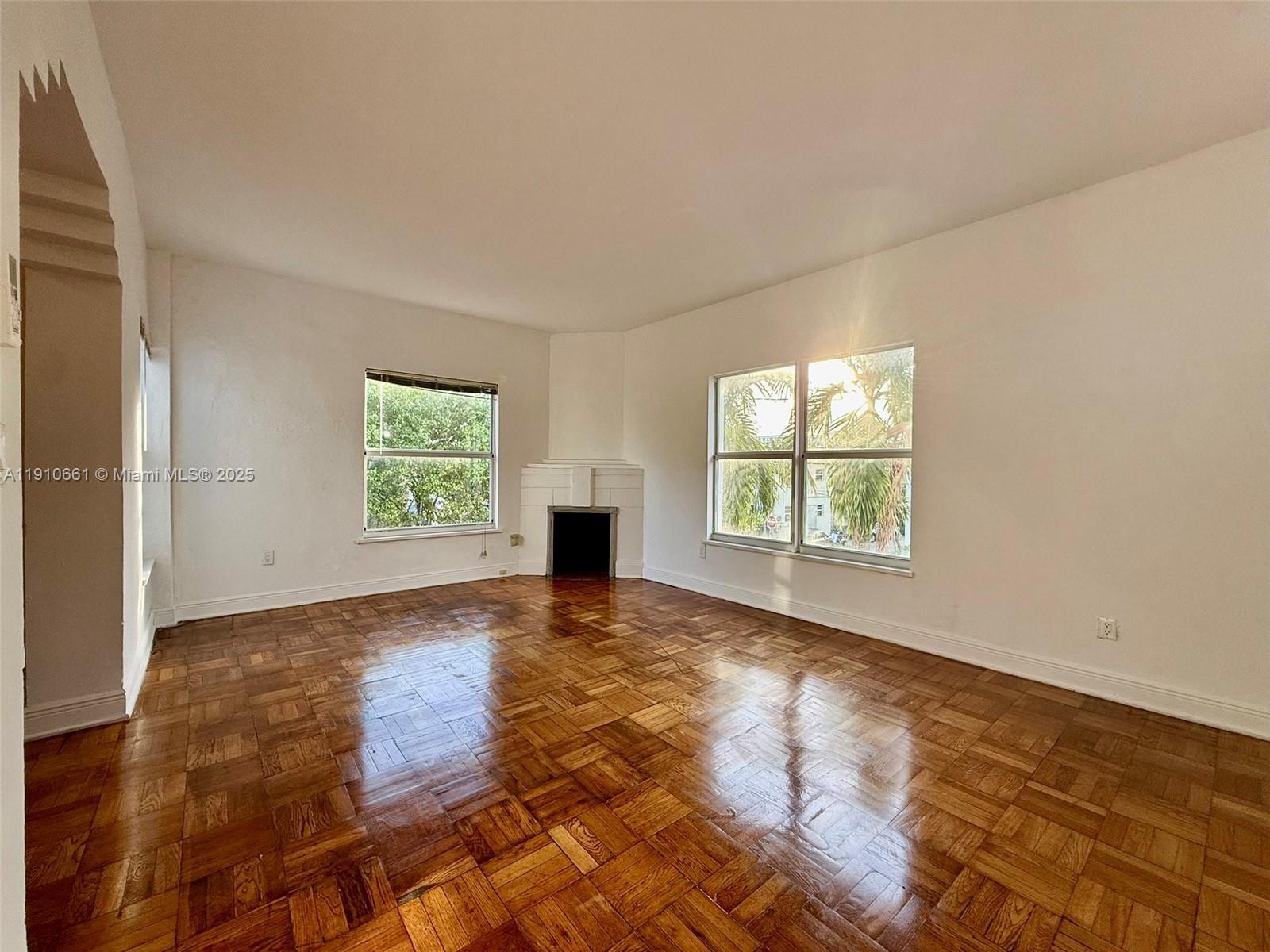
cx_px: 635
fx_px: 514
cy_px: 476
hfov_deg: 102.1
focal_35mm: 14
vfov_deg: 85.7
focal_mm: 2.22
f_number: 2.2
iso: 64
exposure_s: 1/152
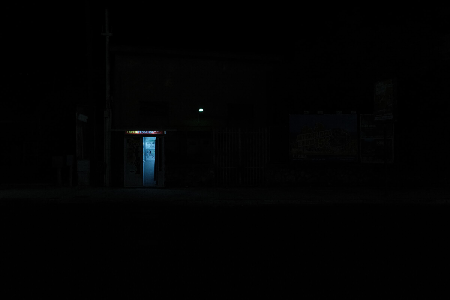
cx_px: 225
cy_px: 150
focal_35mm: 35
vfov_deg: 37.9
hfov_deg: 54.4
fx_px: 437
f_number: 5.6
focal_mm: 23
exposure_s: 1/60
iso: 1600
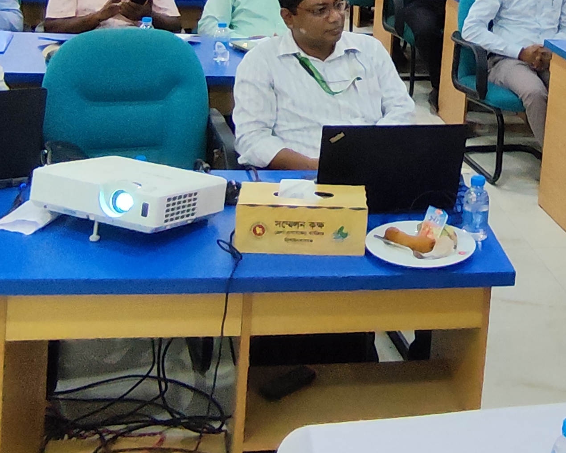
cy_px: -65
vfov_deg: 24.2
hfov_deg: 31.2
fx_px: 972
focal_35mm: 58
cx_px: 496
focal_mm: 1.65
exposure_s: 1/50
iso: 205
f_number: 2.2
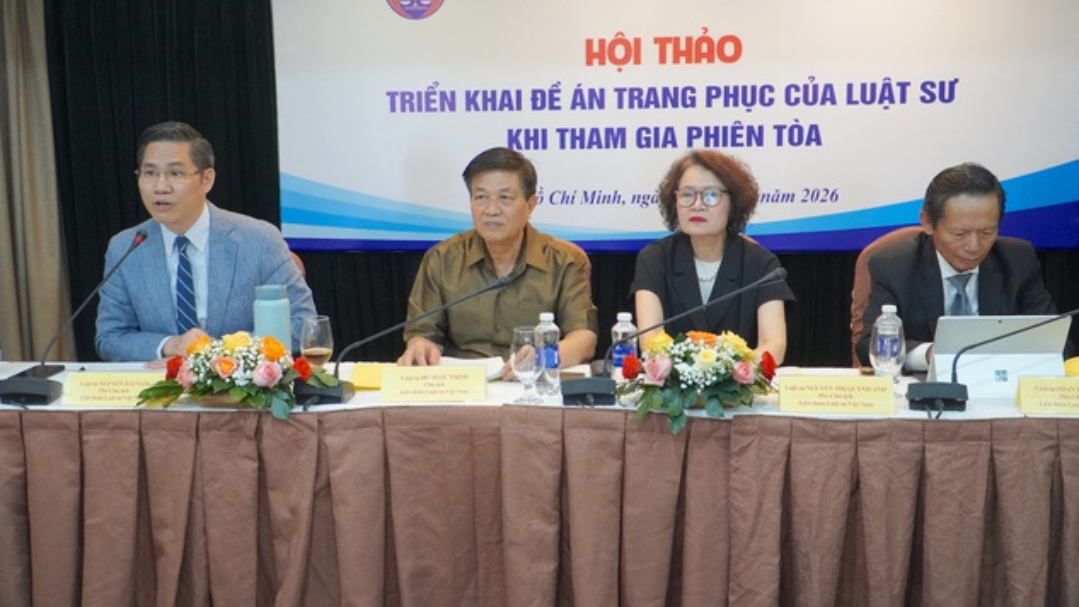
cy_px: 257
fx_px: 1045
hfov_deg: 54.6
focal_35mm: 37
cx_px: 539
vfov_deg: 32.3
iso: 3200
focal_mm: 23
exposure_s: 1/160
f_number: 4
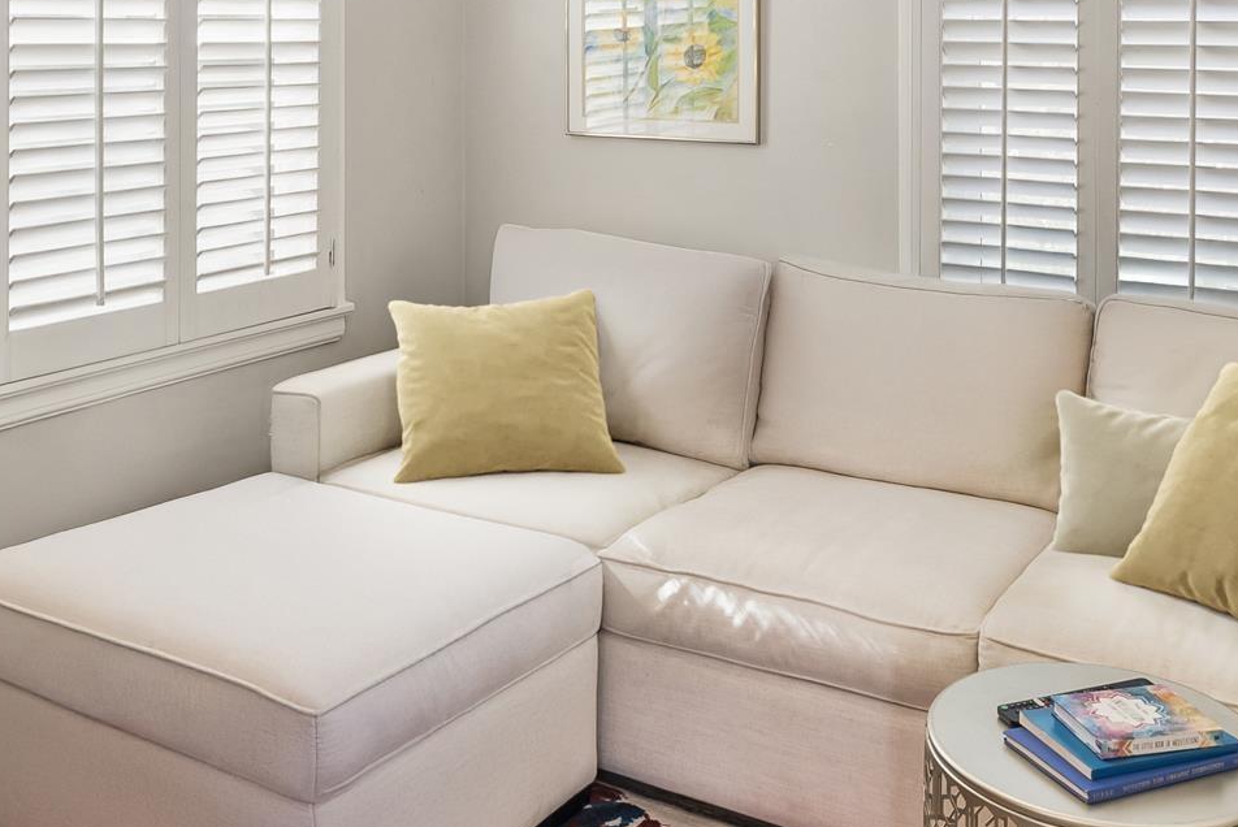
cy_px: 48
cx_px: 636
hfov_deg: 46.4
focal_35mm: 42
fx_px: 1445
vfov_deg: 30.2
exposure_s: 1/6
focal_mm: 16
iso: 500
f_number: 8
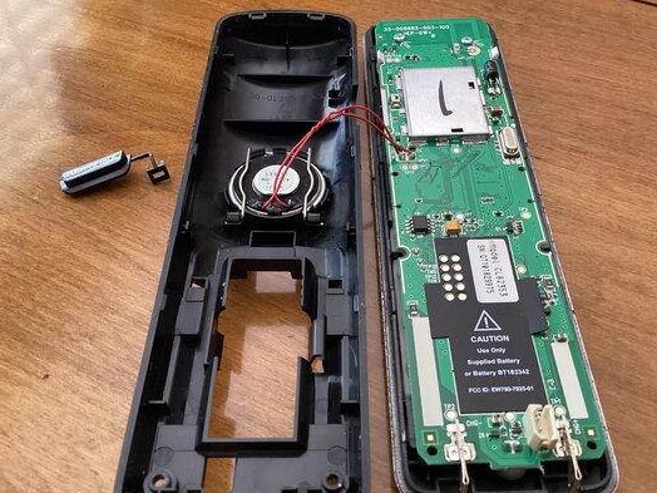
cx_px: 356
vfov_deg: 40.7
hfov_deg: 52.6
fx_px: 664
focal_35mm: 35
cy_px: 251
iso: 320
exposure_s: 1/33
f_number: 2.4
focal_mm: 3.3
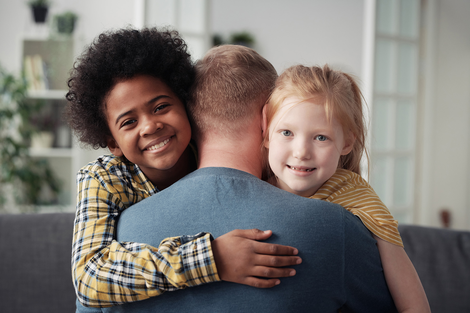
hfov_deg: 23.9
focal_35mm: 85
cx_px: 235
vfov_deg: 16.1
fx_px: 1110
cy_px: 156
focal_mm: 85
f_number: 3.5
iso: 800
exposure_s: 1/160
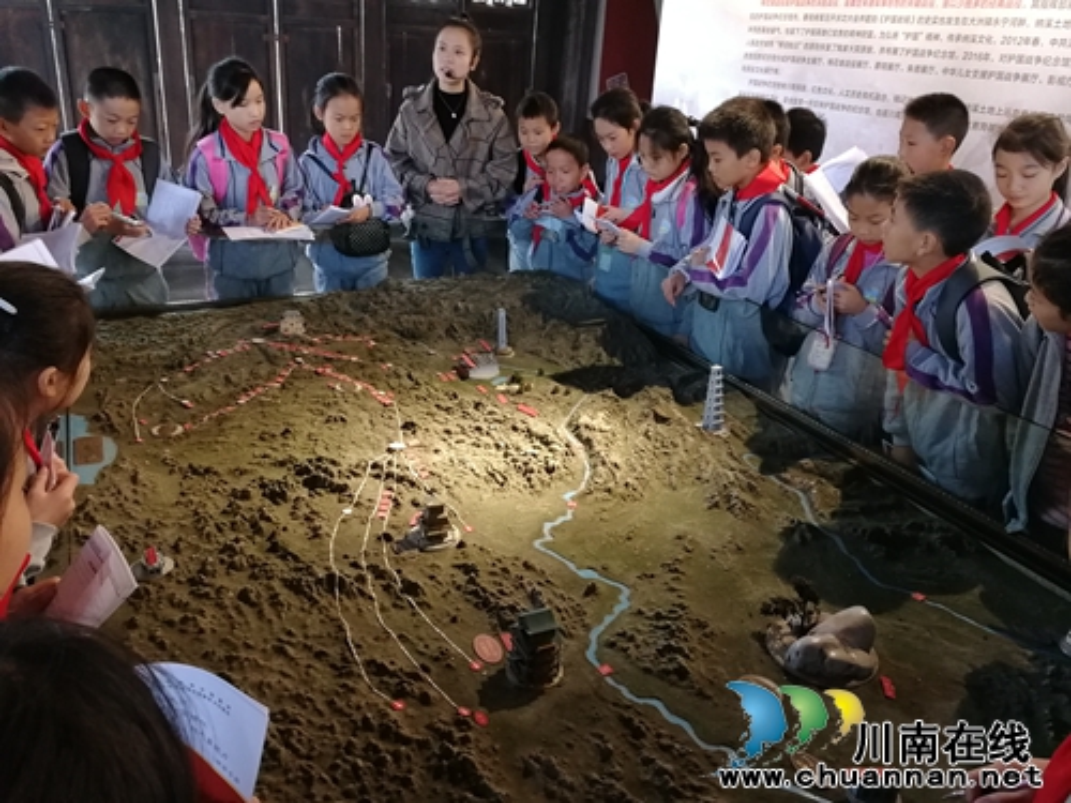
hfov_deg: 65.3
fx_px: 835
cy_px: 402
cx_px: 536
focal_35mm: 27
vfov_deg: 51.4
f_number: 2.2
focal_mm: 3.95
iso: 400
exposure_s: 1/33.3
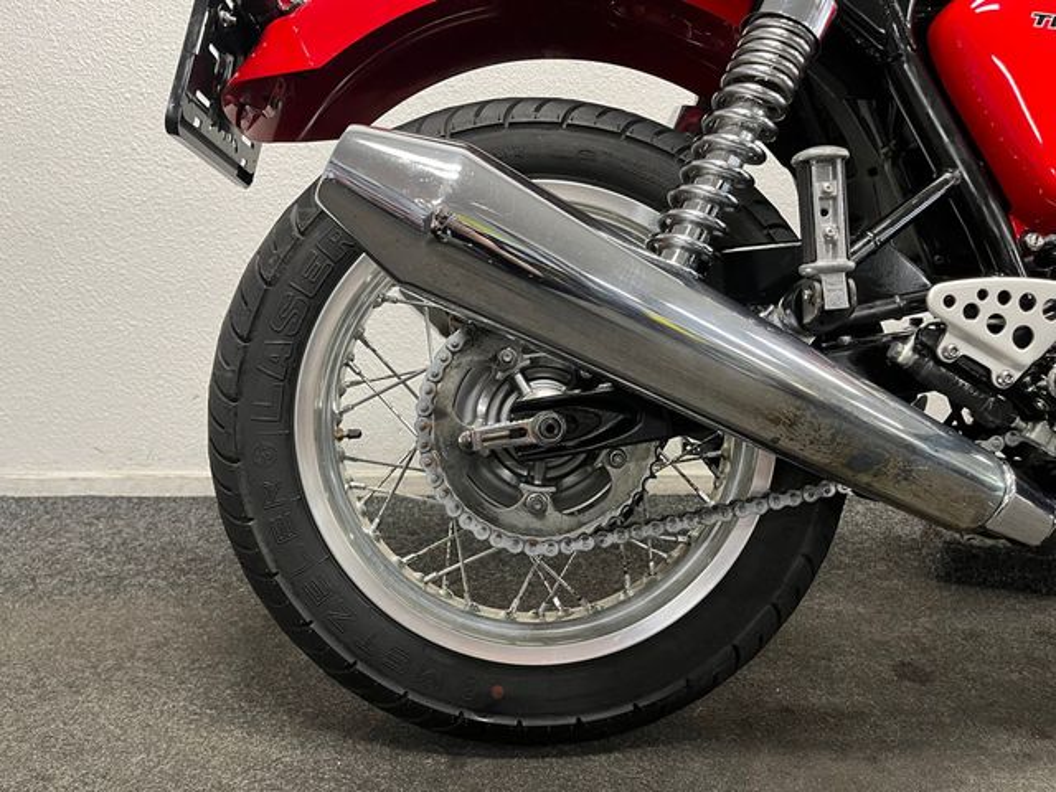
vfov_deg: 53.1
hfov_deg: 67.3
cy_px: 396
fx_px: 793
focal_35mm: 26
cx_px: 528
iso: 200
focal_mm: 5.1
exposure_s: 1/50
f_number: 1.6
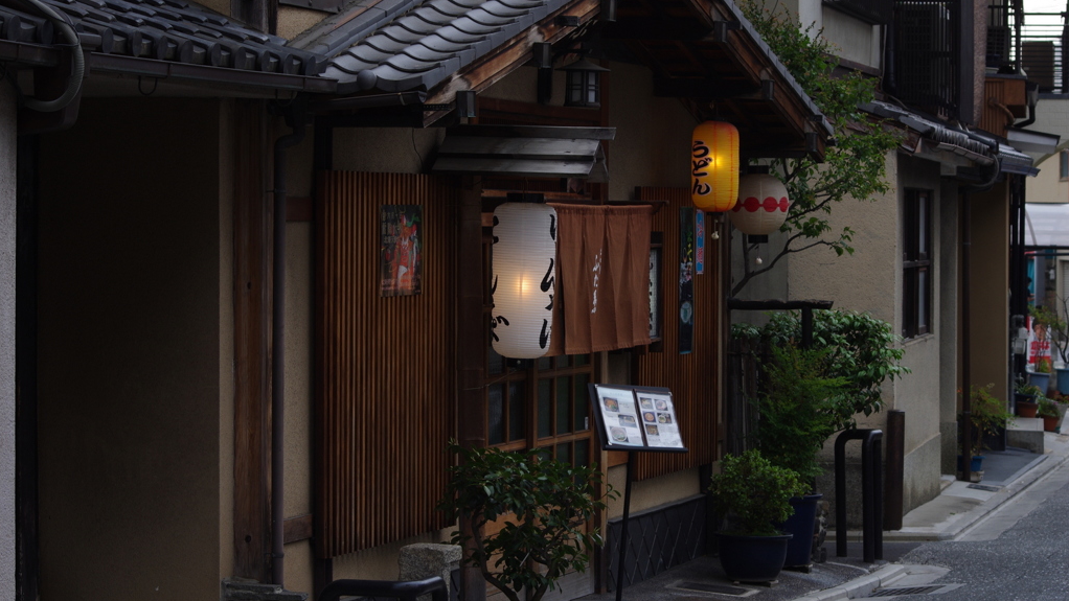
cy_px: 282
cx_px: 534
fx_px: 3118
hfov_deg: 19.5
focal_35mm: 110
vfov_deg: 11.0
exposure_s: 1/125
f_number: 6.3
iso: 200
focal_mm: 70
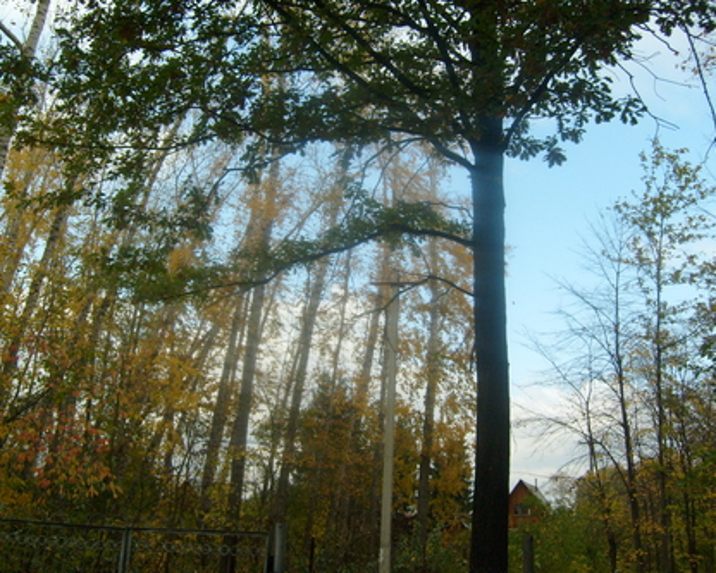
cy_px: 284
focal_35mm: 37
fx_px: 784
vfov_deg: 40.1
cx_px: 346
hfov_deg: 49.1
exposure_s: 1/180
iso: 100
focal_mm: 5.8
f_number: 7.1
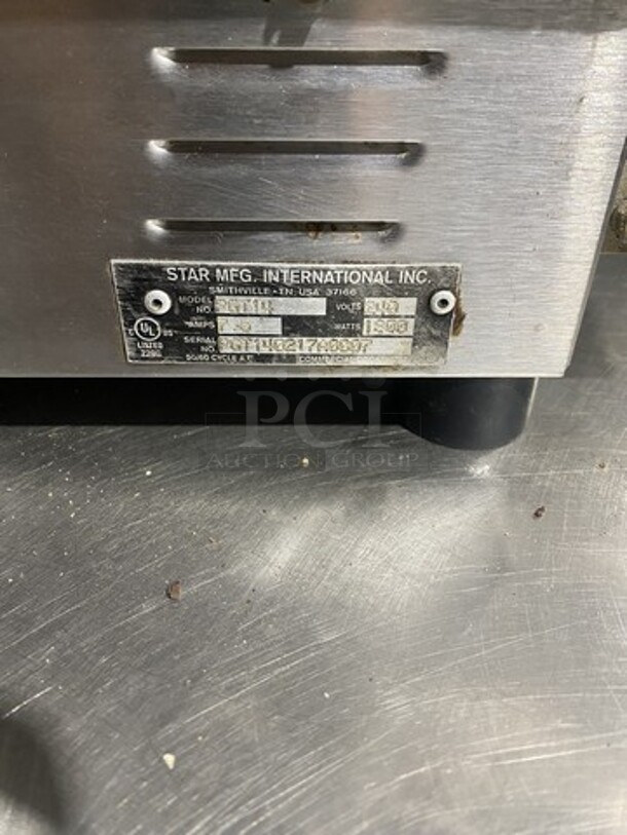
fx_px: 604
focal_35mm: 25
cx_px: 314
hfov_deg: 54.9
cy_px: 418
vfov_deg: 69.4
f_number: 1.8
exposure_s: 1/60
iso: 400
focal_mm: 4.25
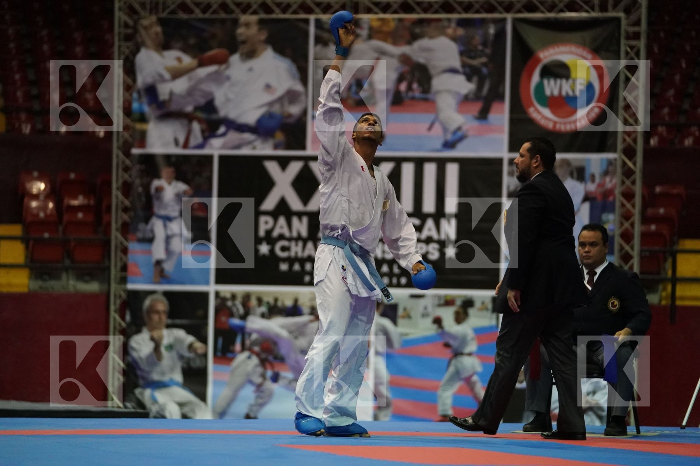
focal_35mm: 142
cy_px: 233
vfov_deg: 9.7
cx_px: 350
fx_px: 2761
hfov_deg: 14.4
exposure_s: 1/800
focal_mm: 142
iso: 6400
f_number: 2.8
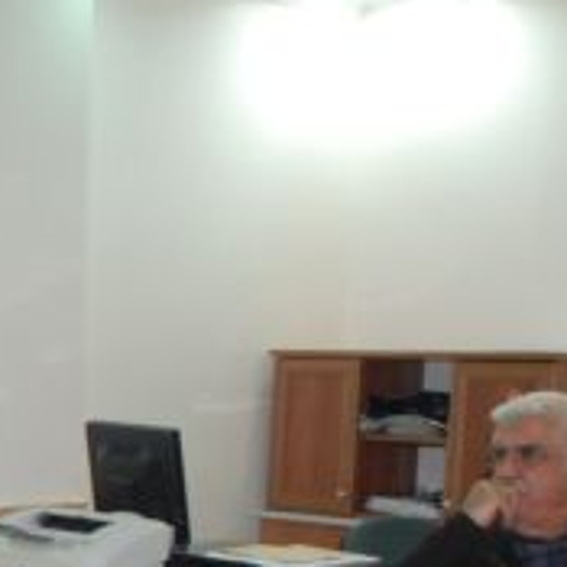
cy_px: 593
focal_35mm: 84
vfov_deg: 19.9
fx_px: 1557
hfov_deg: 18.7
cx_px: -230
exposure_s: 1/60
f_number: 7.1
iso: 1000
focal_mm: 18
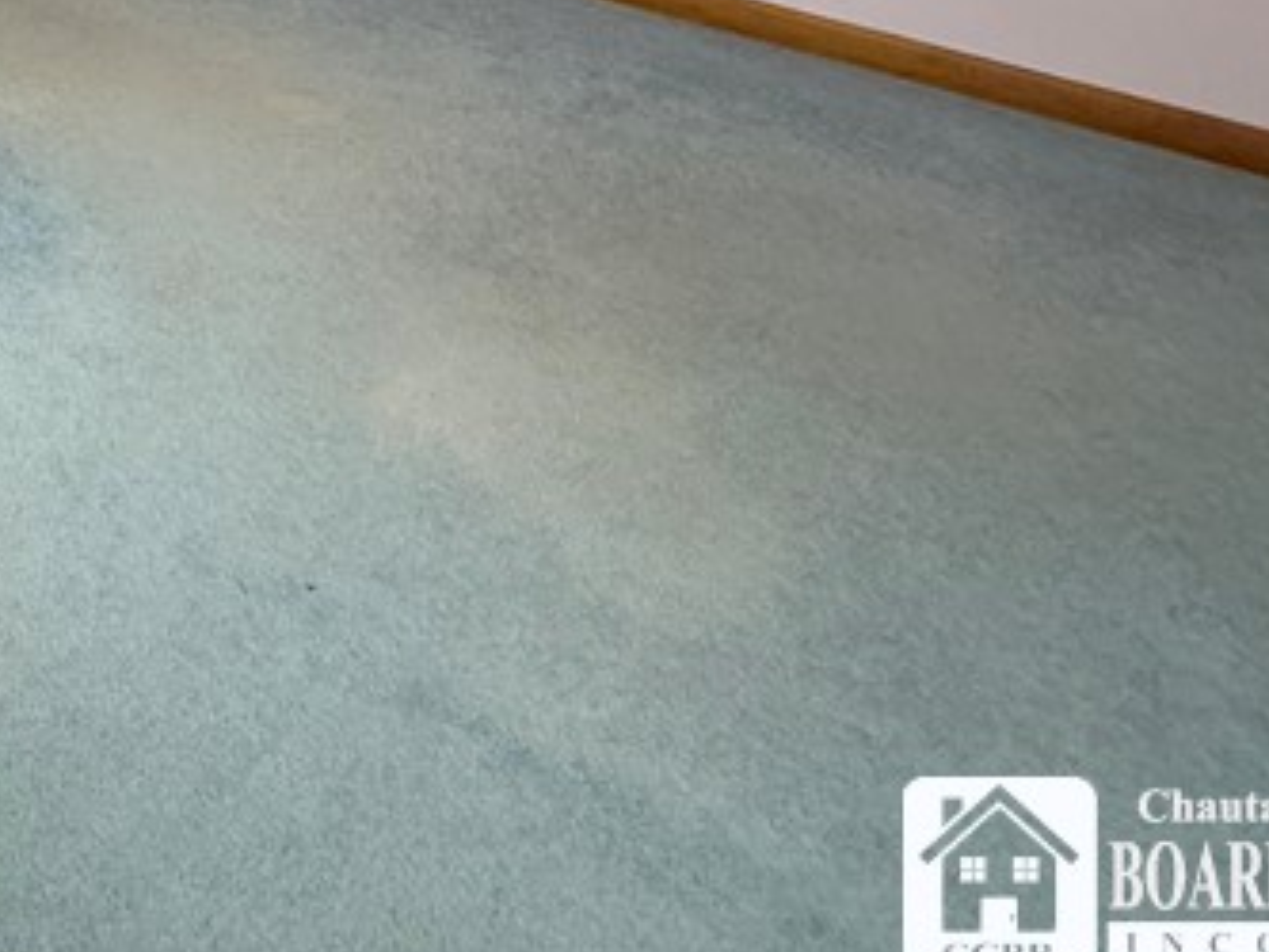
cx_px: -271
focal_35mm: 43
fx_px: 1577
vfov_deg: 25.2
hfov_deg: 34.6
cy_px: -491
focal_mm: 2.22
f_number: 2.2
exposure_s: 1/60
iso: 250
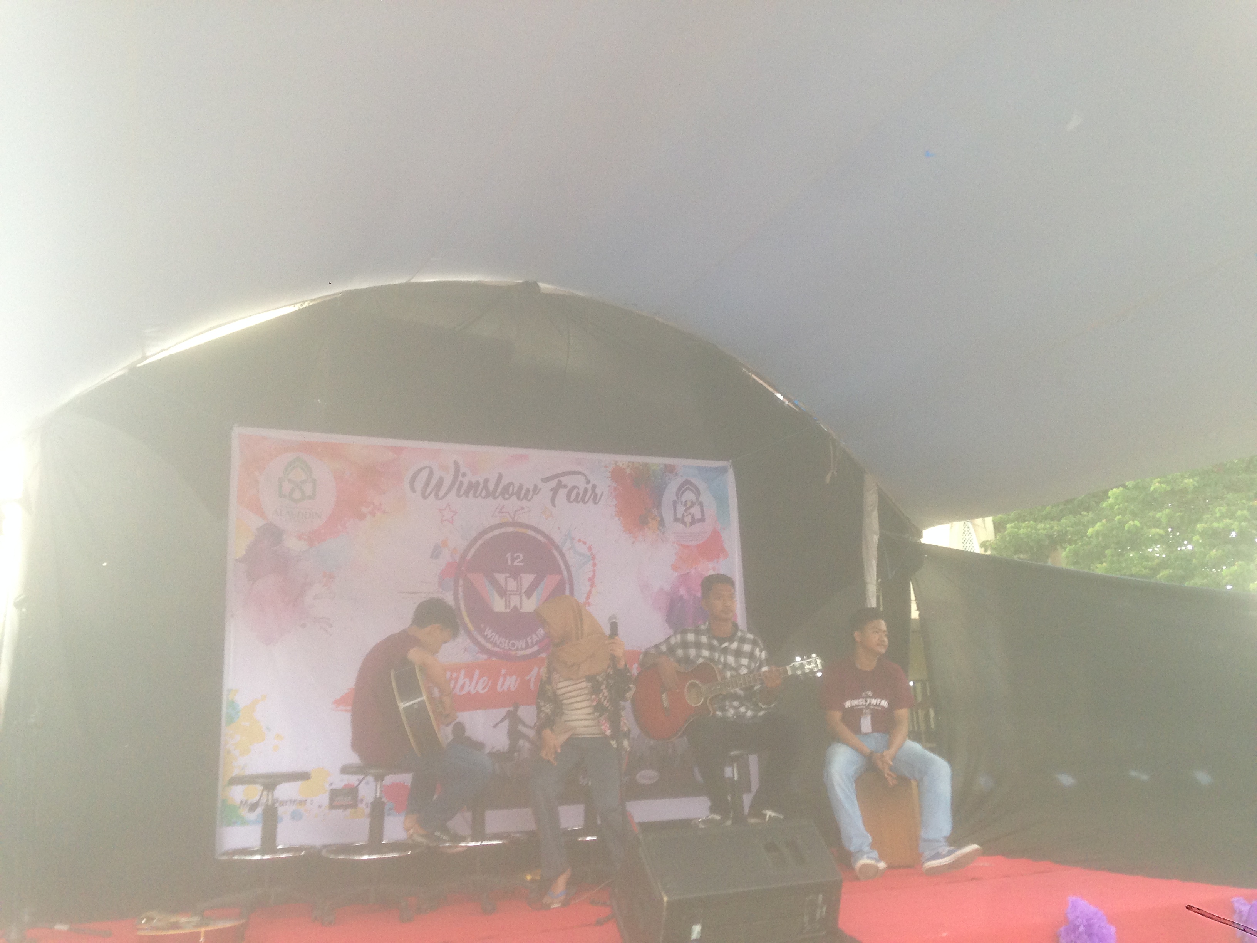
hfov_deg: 55.4
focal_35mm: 33
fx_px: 1198
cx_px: 628
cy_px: 472
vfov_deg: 42.9
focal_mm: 4.12
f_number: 2.4
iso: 80
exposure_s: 1/20
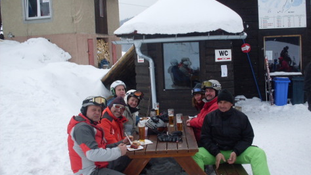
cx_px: 157
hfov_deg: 48.4
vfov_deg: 28.3
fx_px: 346
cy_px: 80
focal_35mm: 42
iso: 80
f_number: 8.4
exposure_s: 1/125
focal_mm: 6.3
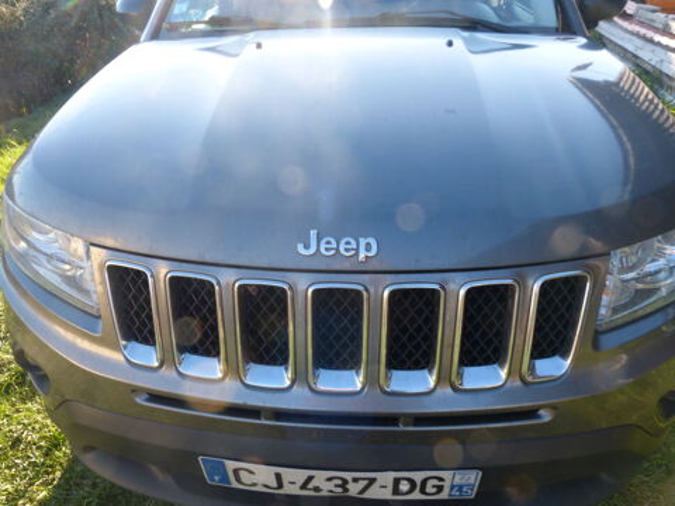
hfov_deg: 69.4
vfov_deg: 54.9
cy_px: 253
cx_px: 338
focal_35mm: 25
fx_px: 487
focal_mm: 4.5
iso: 100
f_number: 4
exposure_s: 1/125
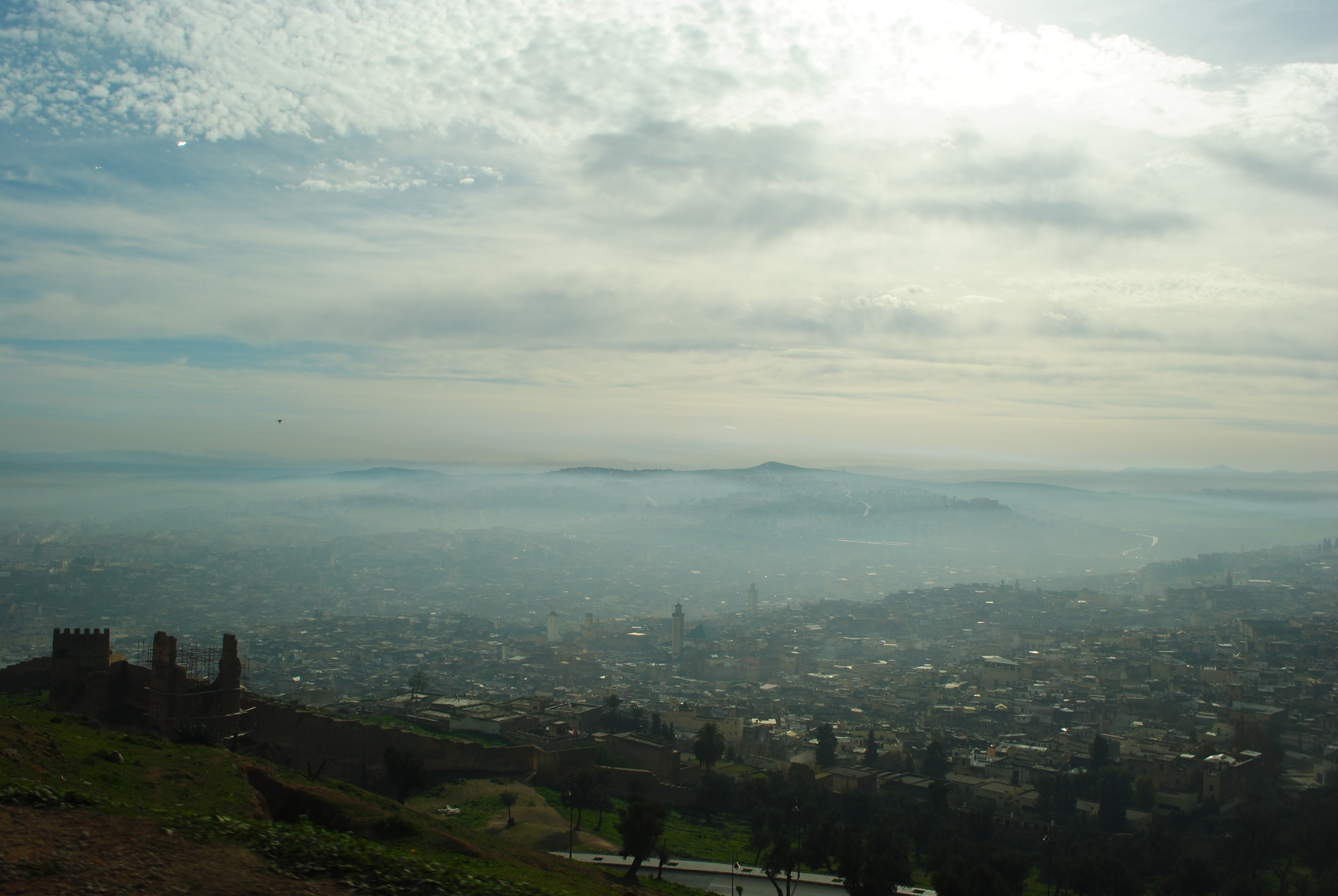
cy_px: 448
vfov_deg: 40.1
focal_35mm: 33
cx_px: 669
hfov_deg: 57.2
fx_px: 1228
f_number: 10
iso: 100
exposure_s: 1/320
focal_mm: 22
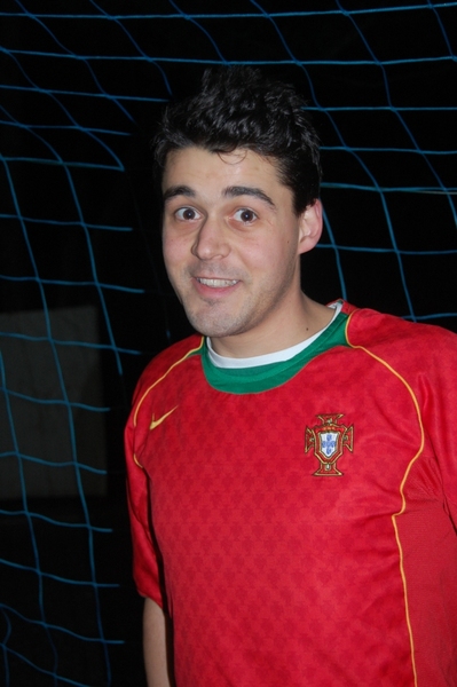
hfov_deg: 22.6
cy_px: 344
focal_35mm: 60
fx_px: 1144
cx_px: 228
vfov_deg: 33.4
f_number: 5
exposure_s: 1/60
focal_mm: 40
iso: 400
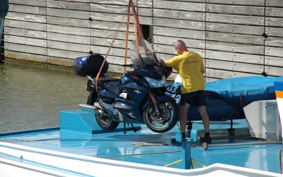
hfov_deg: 6.8
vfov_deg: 4.3
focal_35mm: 307
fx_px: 2369
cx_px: 141
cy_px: 86
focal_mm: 200
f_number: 10
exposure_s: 1/500
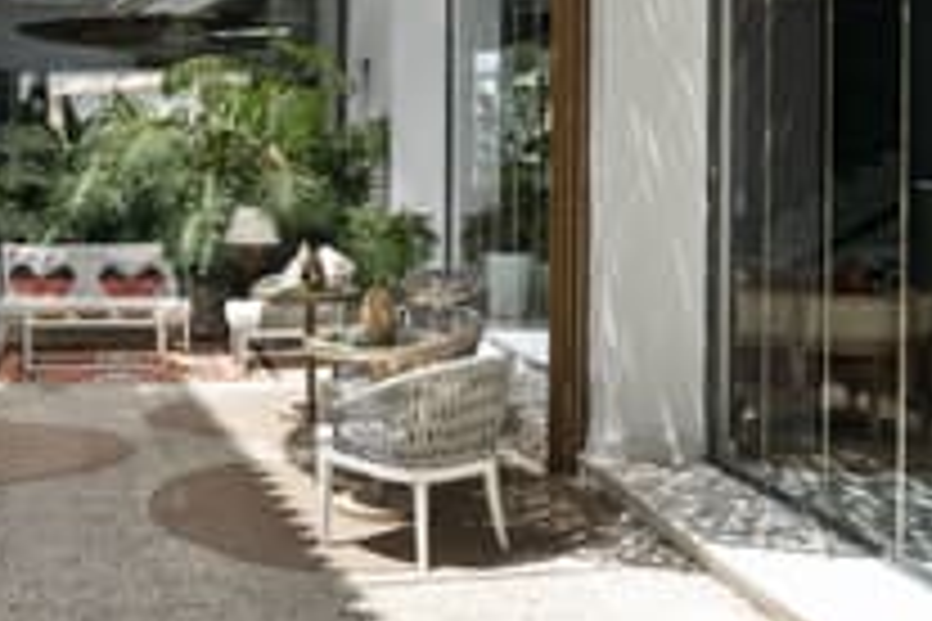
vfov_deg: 23.3
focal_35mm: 58
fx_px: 1501
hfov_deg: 32.7
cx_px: 90
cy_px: 198
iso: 100
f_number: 13
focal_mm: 24
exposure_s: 1/15
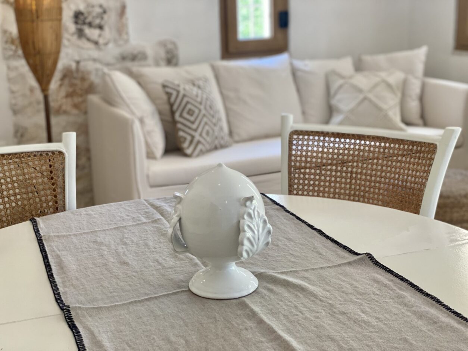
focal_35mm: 52
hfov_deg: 36.8
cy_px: 176
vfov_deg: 28.0
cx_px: 234
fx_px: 703
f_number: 2
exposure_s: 1/100
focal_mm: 6
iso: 125
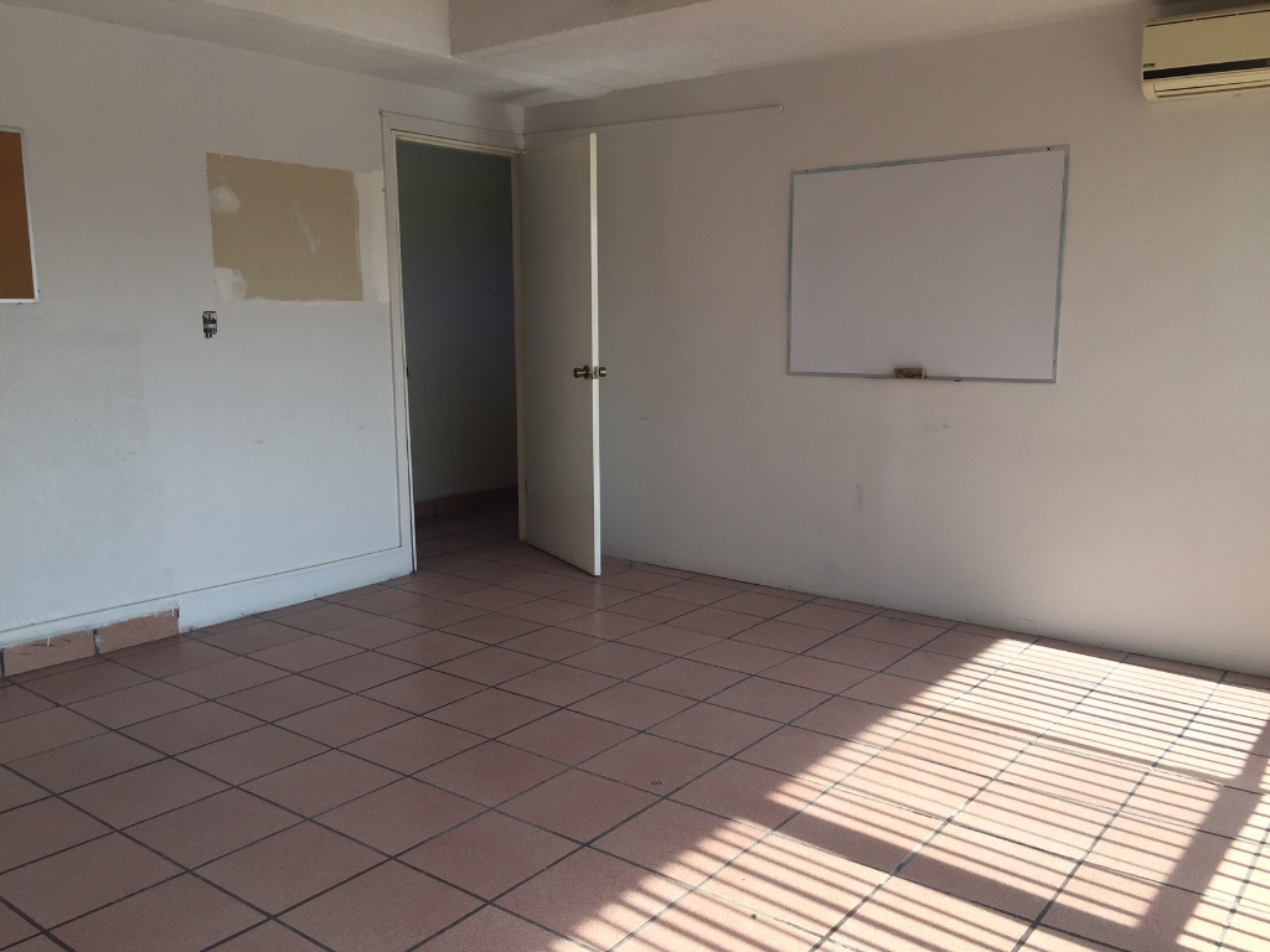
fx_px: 1064
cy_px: 476
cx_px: 635
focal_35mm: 29
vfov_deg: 48.2
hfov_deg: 61.7
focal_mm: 4.15
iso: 32
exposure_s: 1/262
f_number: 2.2
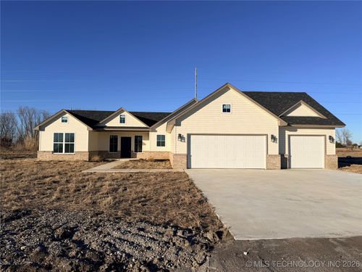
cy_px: 136
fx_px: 251
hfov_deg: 71.6
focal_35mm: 24
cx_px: 181
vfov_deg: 56.8
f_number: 1.78
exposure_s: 1/7353
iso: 80
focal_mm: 6.76
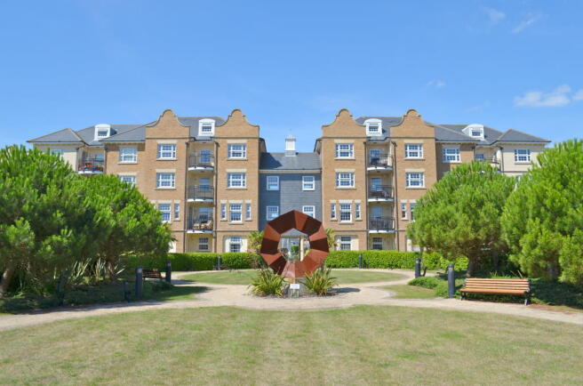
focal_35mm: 27
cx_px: 292
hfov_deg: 67.5
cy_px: 193
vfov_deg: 47.7
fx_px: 436
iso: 100
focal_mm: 18
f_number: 9
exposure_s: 1/320
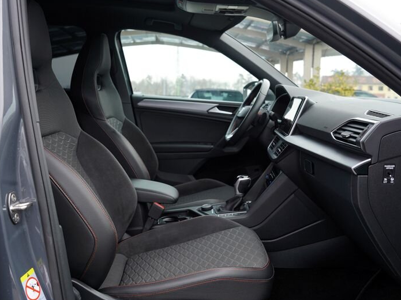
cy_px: 145
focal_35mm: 34
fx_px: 394
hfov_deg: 53.9
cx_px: 188
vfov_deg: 41.8
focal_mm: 24
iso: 100
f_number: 4
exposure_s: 1/60
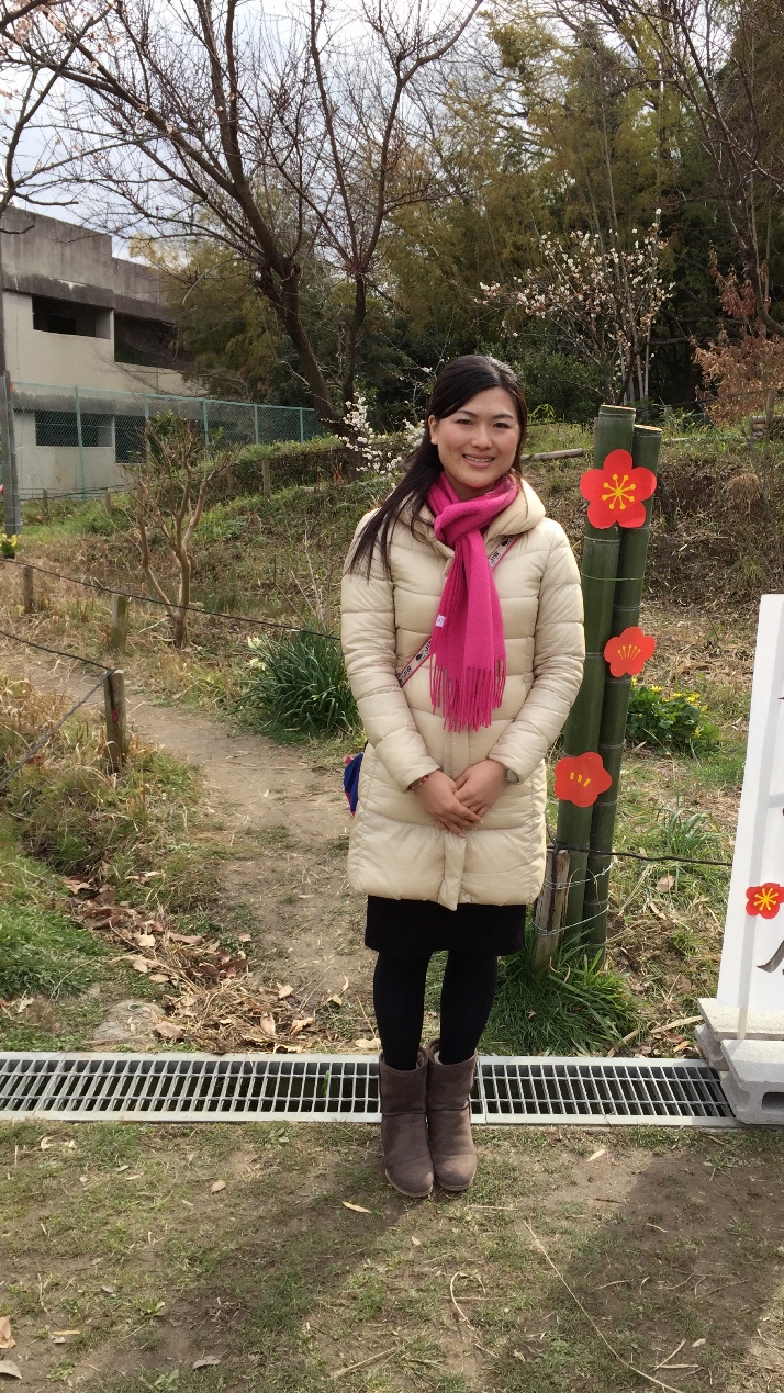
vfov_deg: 61.0
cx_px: 480
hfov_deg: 36.5
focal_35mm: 32
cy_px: 701
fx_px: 1182
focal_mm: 4.15
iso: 32
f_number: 2.2
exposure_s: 1/824
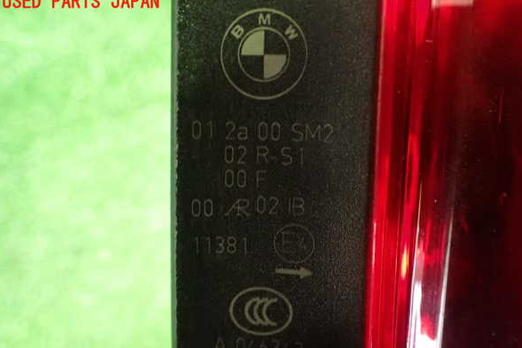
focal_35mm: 32
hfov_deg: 58.7
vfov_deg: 41.1
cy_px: 192
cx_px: 265
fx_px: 464
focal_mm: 5.4
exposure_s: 1/15
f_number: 2.3
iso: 1600
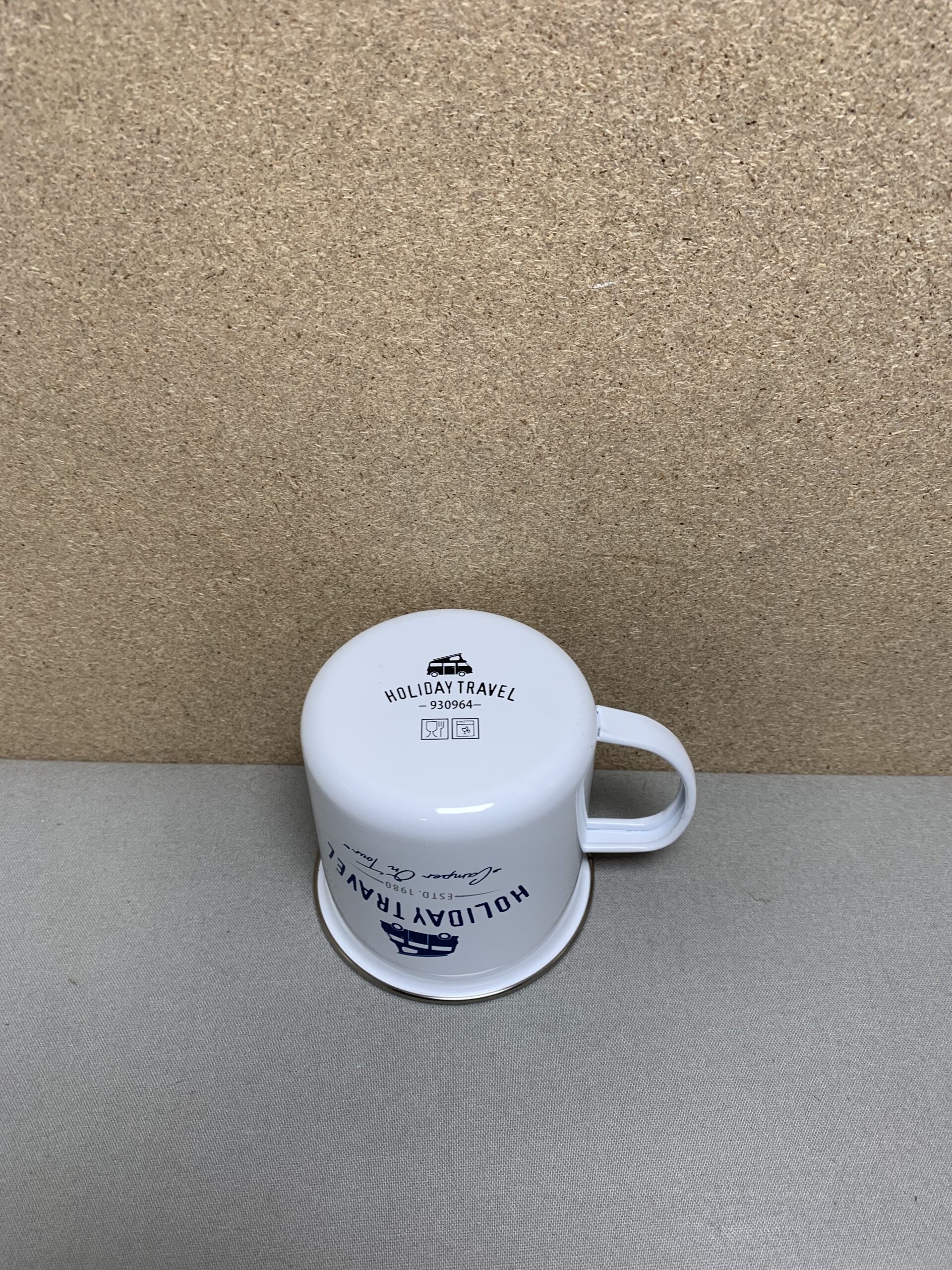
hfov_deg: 53.1
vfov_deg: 67.3
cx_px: 476
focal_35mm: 26
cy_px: 635
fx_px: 953
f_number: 1.8
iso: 32
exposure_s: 1/100
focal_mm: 4.25
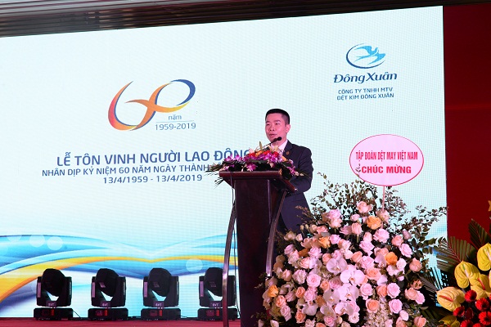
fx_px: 1159
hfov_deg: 23.9
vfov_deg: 16.1
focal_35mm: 85
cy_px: 164
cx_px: 246
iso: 1000
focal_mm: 85
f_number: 10
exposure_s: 1/100
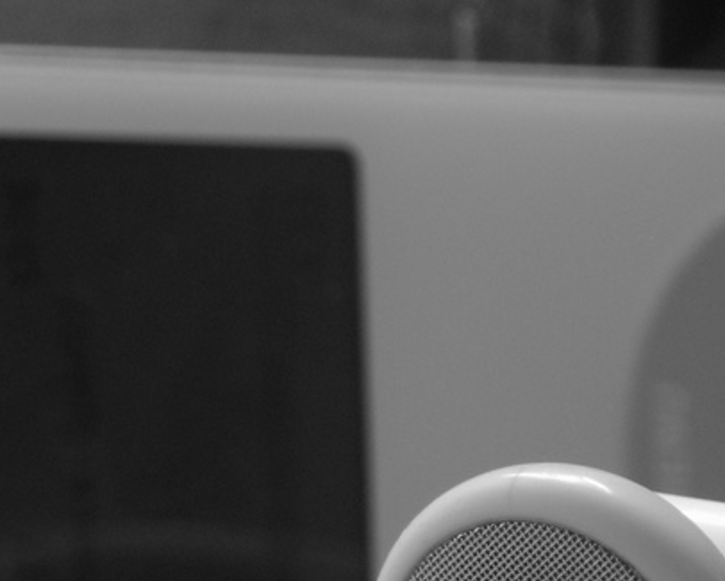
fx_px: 4786
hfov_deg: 8.7
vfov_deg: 6.9
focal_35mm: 223
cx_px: 525
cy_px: 400
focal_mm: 19.2
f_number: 5.3
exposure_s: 1/2
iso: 200
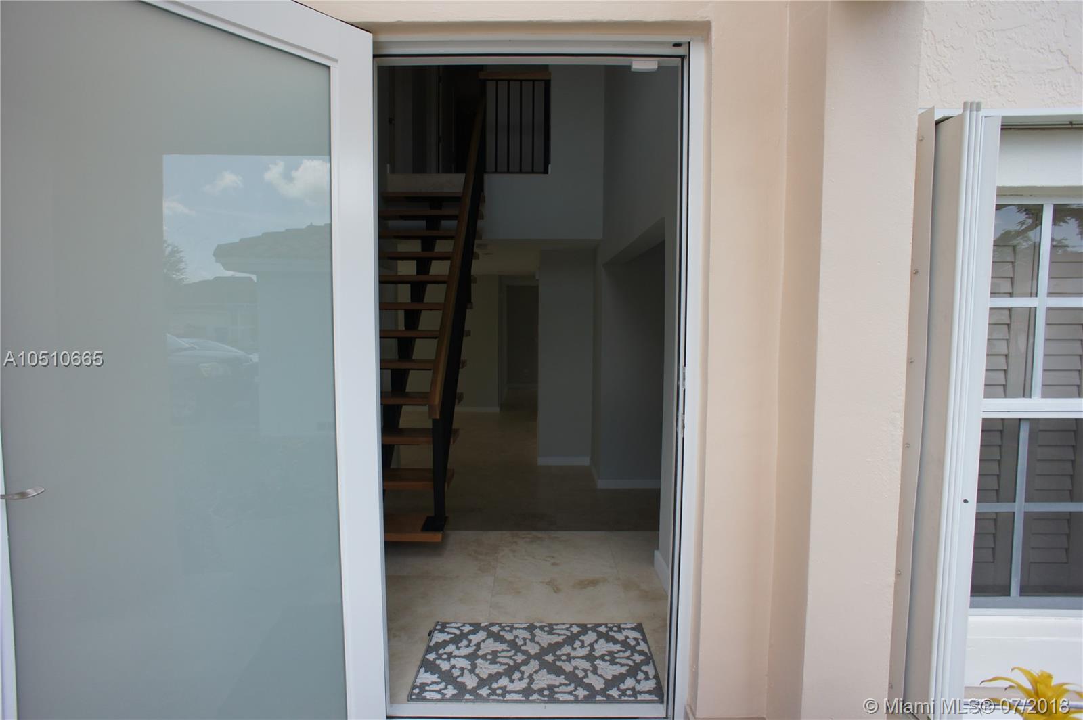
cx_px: 542
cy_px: 360
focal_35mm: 24
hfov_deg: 73.8
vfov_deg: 53.1
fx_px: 721
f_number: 7.1
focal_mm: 16
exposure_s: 1/160
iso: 200
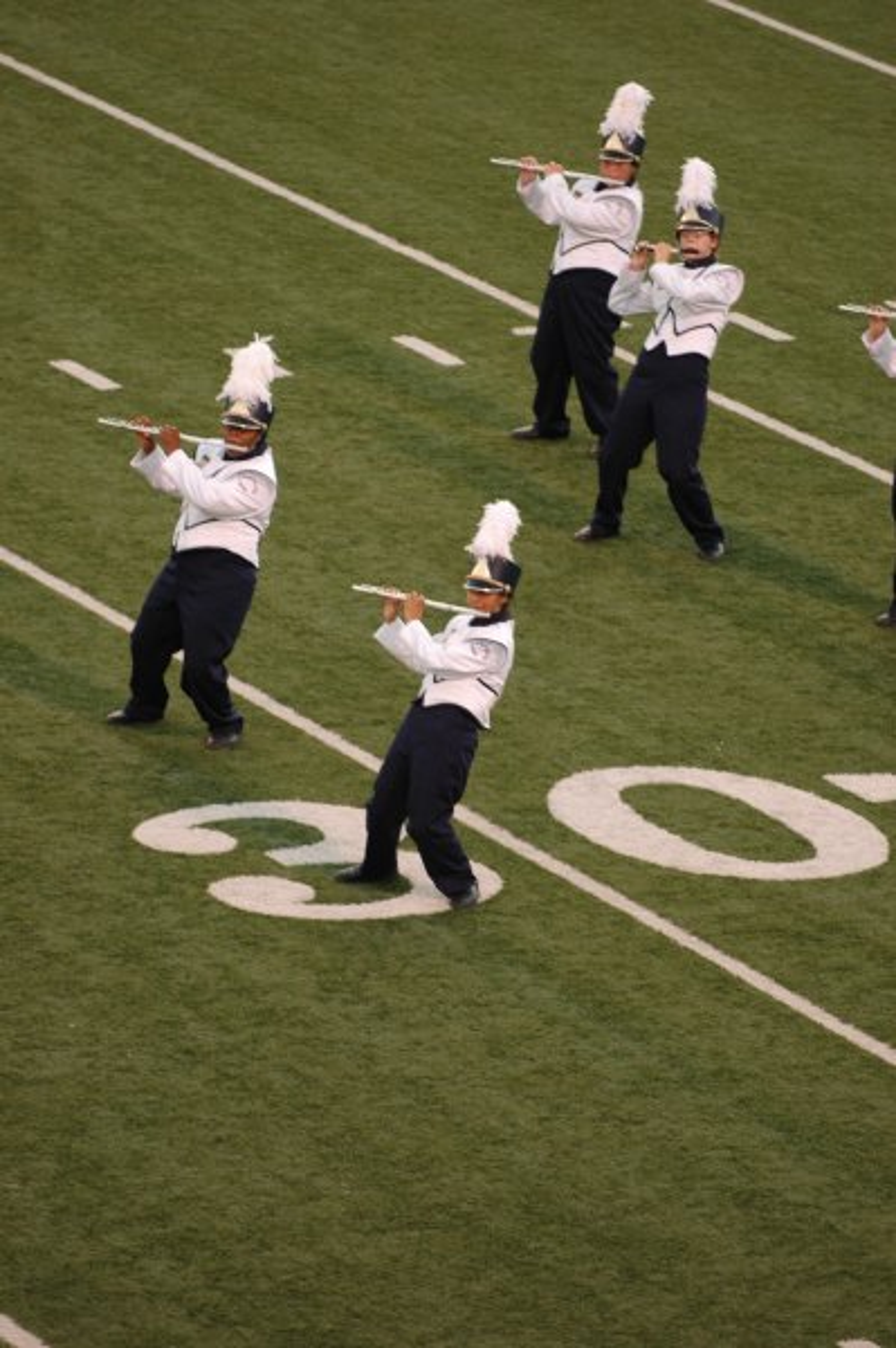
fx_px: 11219
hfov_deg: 4.6
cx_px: 448
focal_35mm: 300
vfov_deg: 6.9
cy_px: 674
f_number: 3.2
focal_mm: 200
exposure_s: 1/160
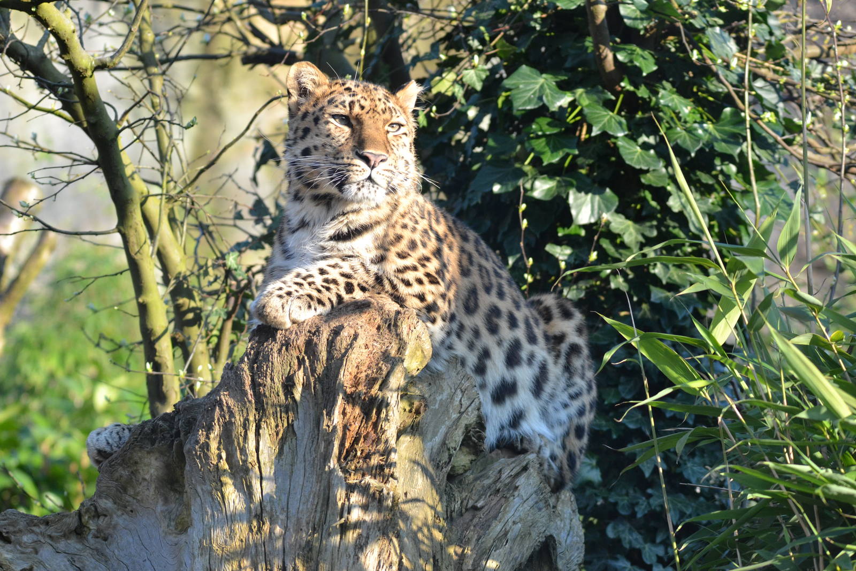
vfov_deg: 6.1
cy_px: 286
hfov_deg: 9.1
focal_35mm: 225
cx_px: 428
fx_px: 5350
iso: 900
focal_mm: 150
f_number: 5
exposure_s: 1/500
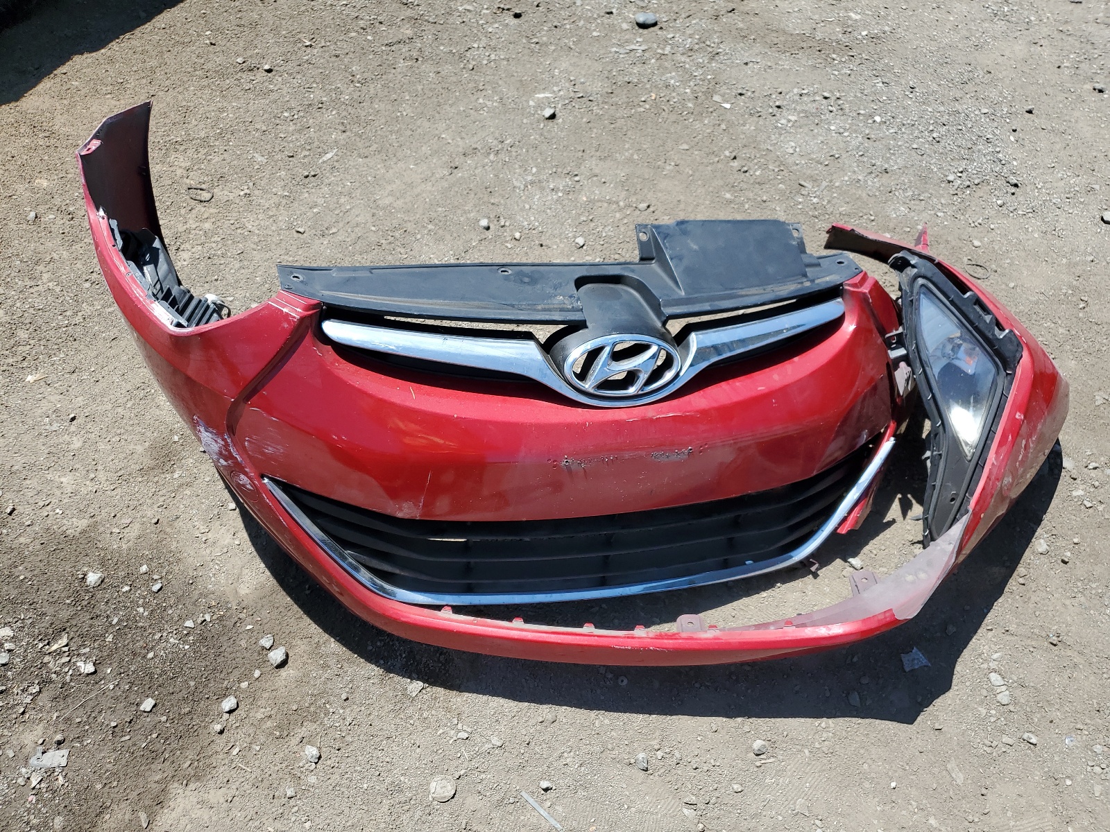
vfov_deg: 53.1
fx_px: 834
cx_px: 555
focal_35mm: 26
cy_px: 416
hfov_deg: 67.3
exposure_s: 1/2000
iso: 50
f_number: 1.5
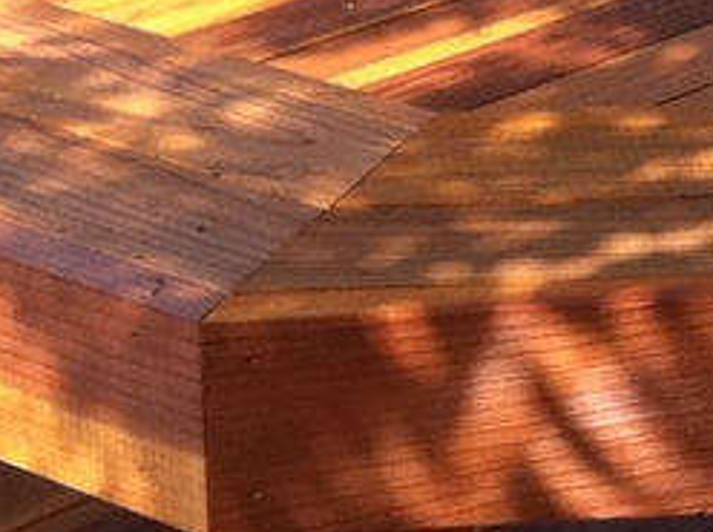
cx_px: 769
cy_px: 75
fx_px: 3885
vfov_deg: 7.8
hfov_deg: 10.4
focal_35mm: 189
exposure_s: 1/387
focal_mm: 3.85
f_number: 2.8
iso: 80
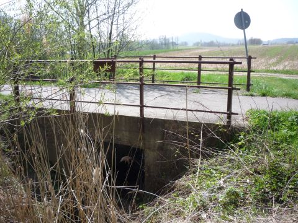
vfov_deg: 44.2
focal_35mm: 32
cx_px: 149
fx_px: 275
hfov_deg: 56.8
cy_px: 112
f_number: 4
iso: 100
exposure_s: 1/320
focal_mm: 5.2
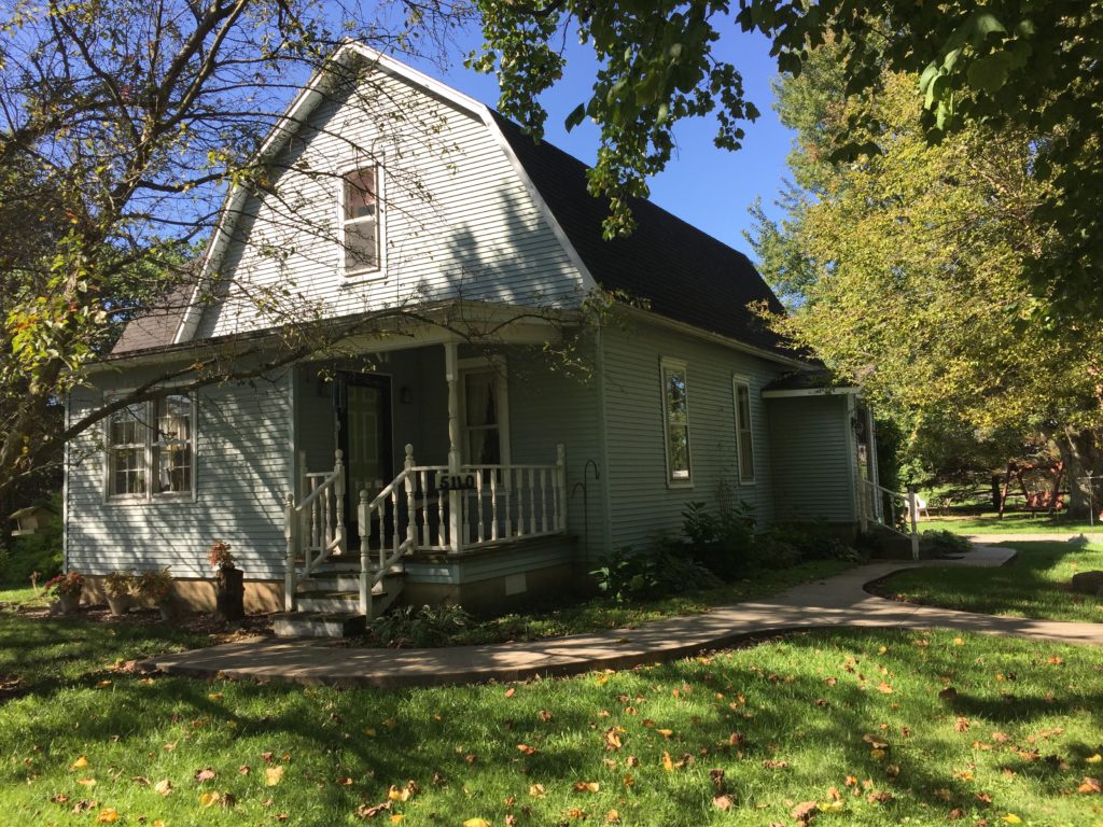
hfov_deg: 61.7
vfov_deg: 48.2
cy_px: 414
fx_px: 924
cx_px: 552
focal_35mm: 29
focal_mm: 4.15
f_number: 2.2
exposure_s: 1/719
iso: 32
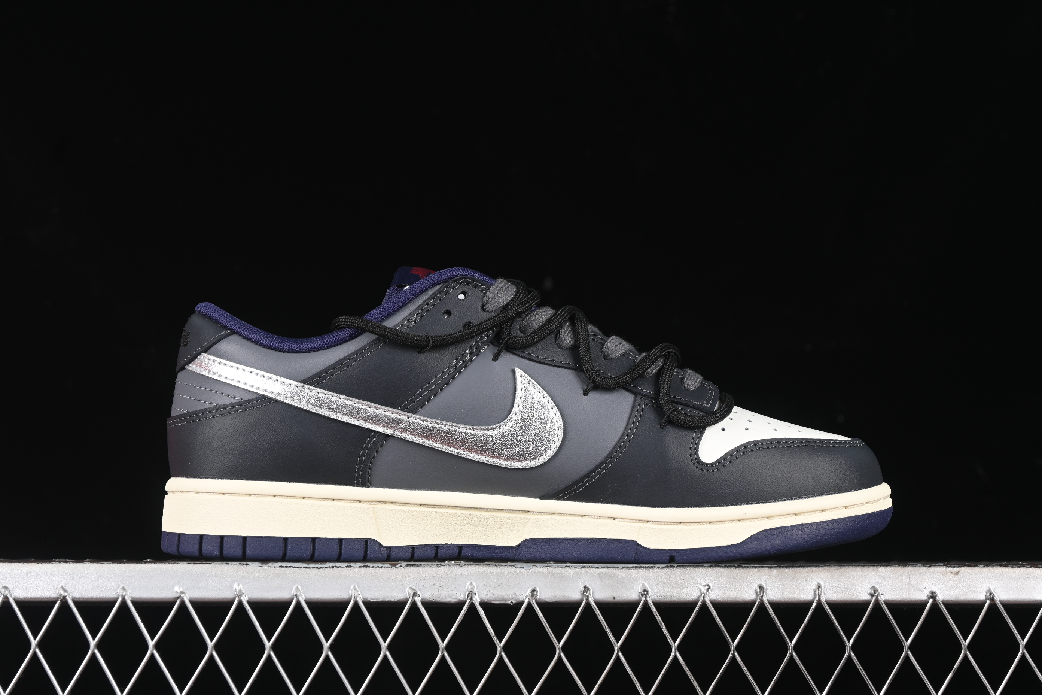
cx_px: 521
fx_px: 2171
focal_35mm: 75
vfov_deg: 18.2
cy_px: 348
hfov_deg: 27.0
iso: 160
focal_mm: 50
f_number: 6.3
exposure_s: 1/60
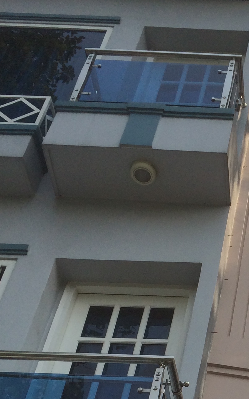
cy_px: 401
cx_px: 377
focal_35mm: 79
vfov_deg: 24.9
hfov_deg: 15.2
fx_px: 858
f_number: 2.2
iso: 32
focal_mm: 4.15
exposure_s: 1/2160
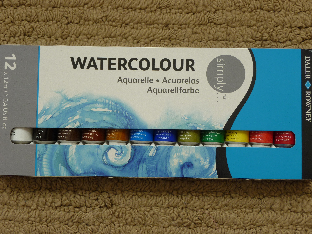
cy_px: 117
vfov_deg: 25.7
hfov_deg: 33.8
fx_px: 514
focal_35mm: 57
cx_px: 156
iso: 125
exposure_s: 1/40
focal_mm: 10.3
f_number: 4.6
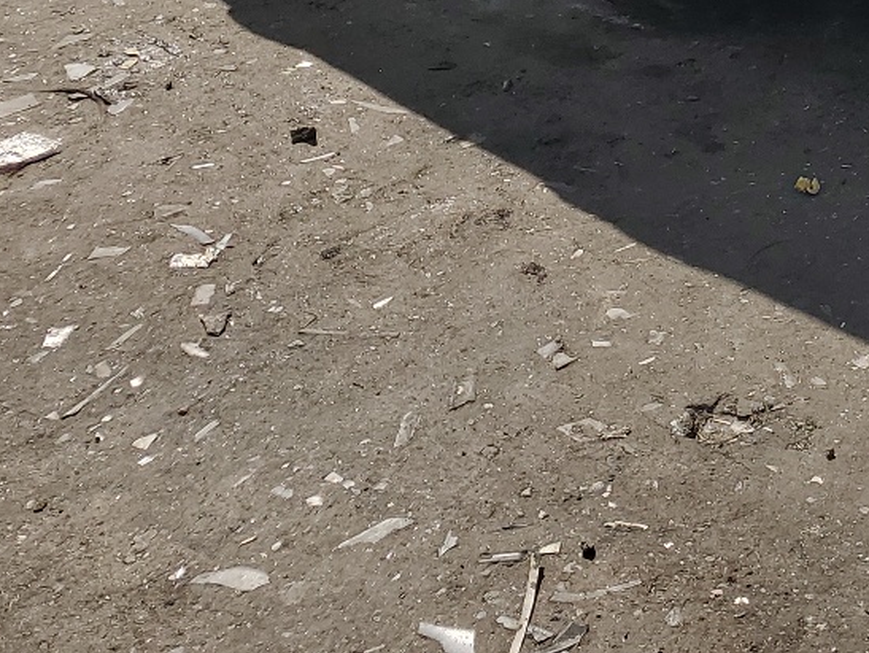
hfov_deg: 22.8
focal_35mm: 76
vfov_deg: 17.6
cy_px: -299
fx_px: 1909
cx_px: 1130
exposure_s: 1/5000
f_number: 1.5
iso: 50
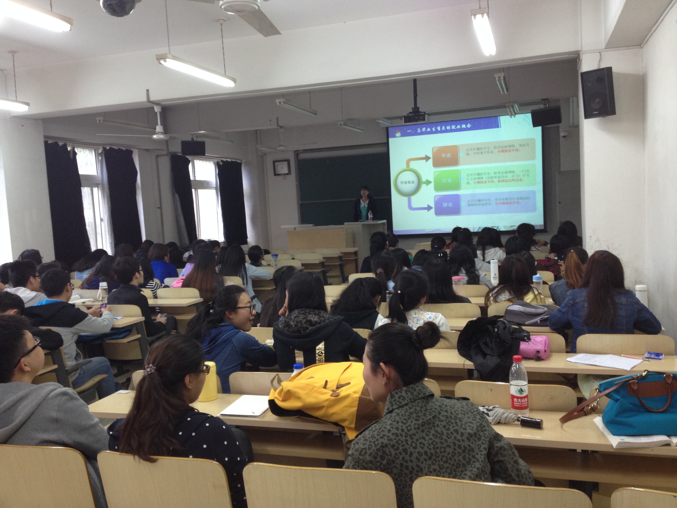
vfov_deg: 40.7
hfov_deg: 52.6
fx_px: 685
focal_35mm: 35
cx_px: 338
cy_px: 254
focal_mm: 4.28
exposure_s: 1/20
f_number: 2.4
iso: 100
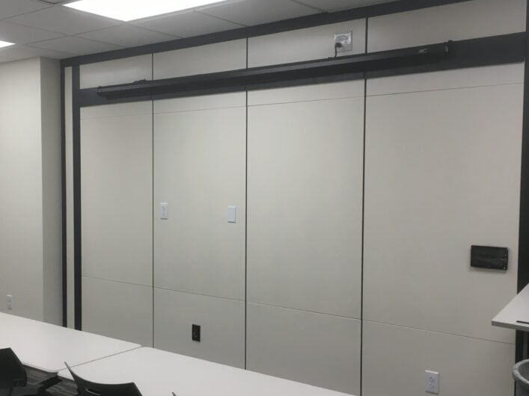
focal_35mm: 42
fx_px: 642
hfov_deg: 44.5
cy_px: 211
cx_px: 210
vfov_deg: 34.3
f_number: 2.2
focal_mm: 4.15
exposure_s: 1/30
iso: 25
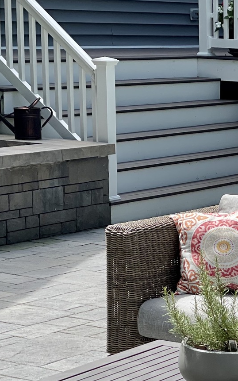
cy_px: 303
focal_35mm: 128
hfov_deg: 9.9
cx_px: 372
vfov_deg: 16.2
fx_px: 1329
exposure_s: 1/705
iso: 25
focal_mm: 6
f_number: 2
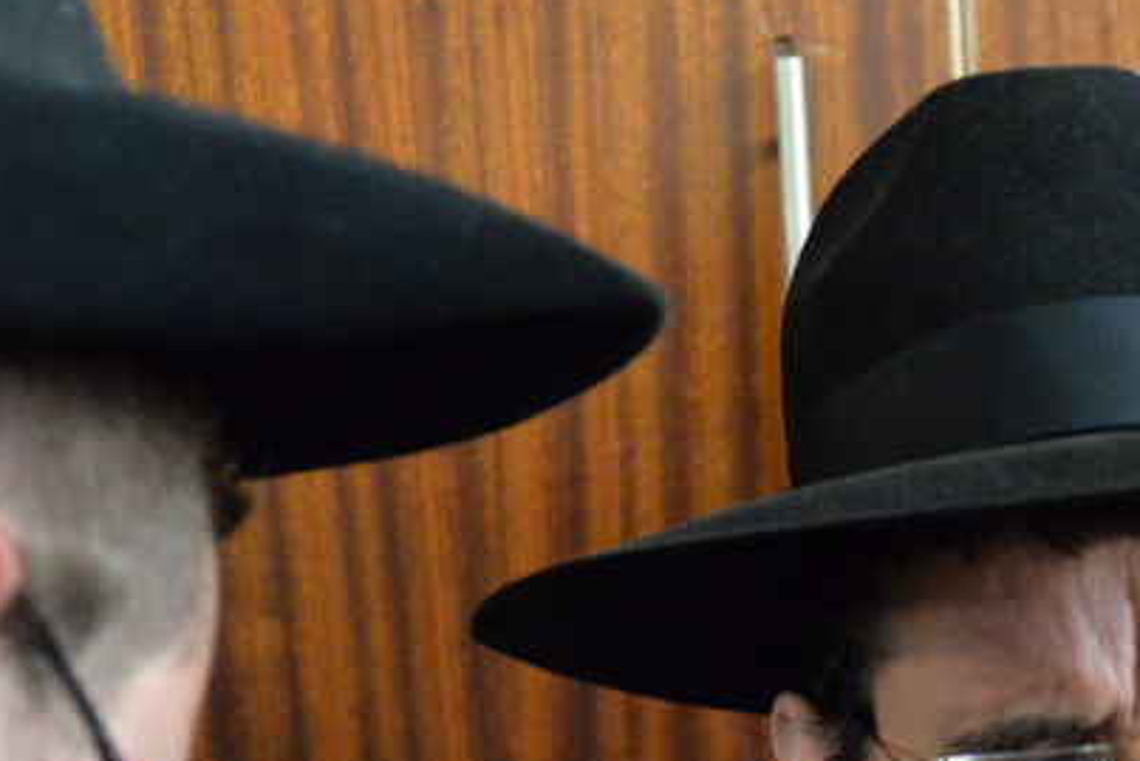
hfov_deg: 12.2
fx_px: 5068
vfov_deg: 8.5
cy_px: 1016
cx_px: 1694
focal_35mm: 160
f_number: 5
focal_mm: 46
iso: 5000
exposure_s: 1/100
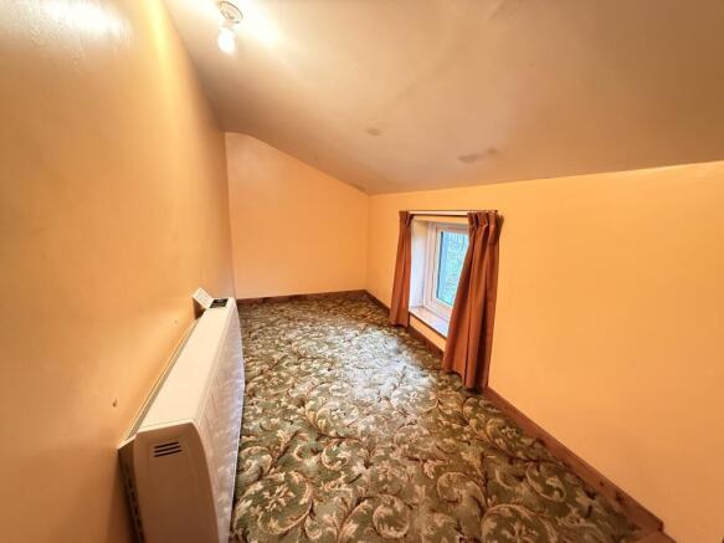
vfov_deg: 85.7
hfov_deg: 102.1
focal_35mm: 14
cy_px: 272
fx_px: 293
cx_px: 362
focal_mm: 2.22
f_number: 2.2
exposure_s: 1/50
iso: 800
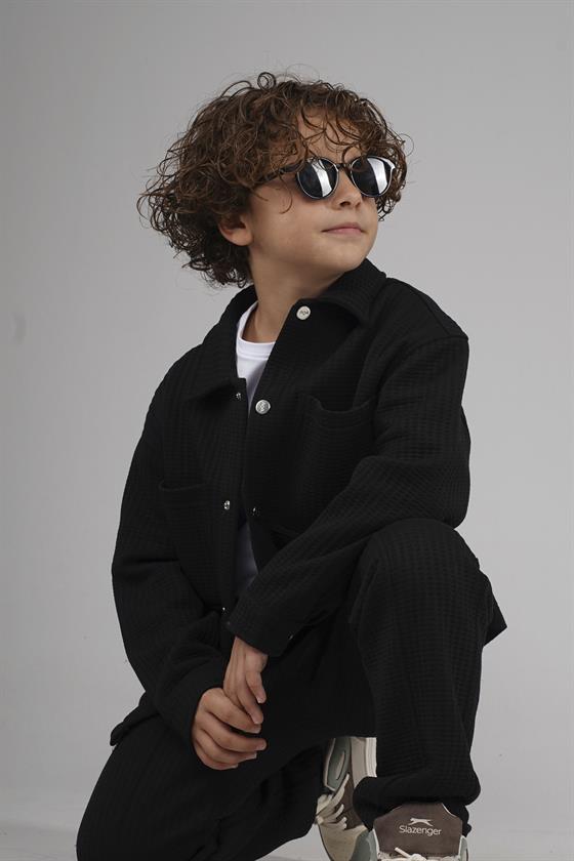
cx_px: 287
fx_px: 2678
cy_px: 430
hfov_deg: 12.2
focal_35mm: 112
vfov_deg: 18.3
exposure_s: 1/160
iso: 80
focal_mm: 75
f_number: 8
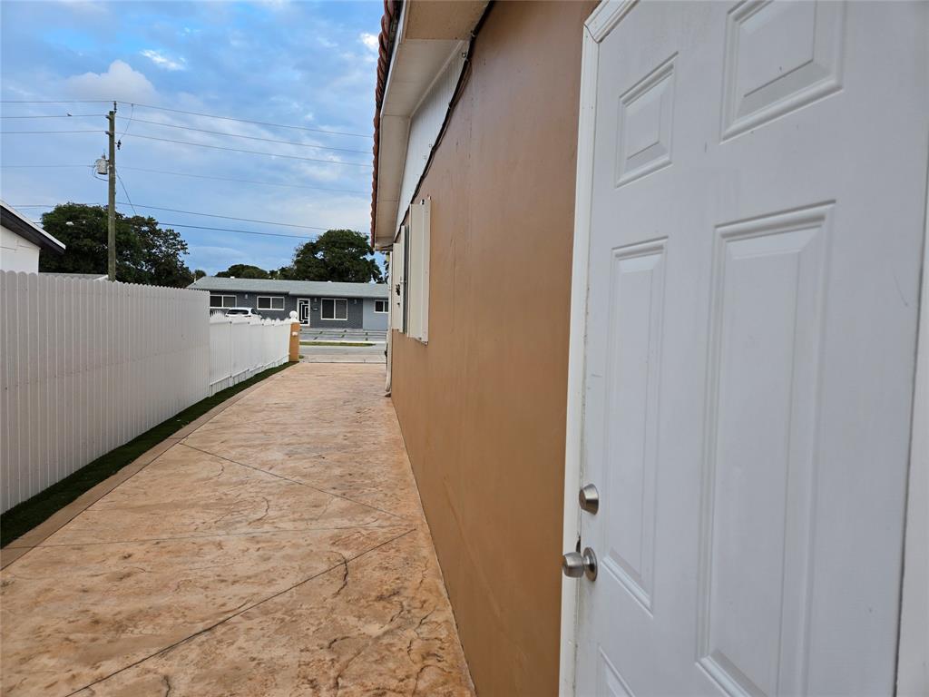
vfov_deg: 58.9
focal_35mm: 23
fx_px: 617
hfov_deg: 73.9
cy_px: 348
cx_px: 464
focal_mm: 5.4
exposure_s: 1/180
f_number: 1.8
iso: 50
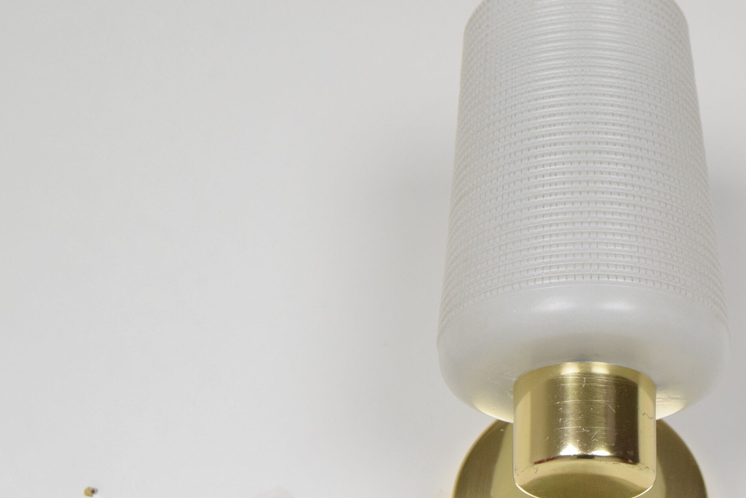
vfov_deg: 17.9
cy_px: 333
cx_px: 543
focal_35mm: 76
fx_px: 1576
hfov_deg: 26.4
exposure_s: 1/250
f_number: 8
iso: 1600
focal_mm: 32
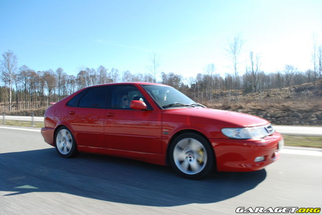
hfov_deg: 67.3
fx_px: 242
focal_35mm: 27
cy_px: 108
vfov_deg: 48.0
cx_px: 161
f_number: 6.3
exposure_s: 1/160
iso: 100
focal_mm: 18
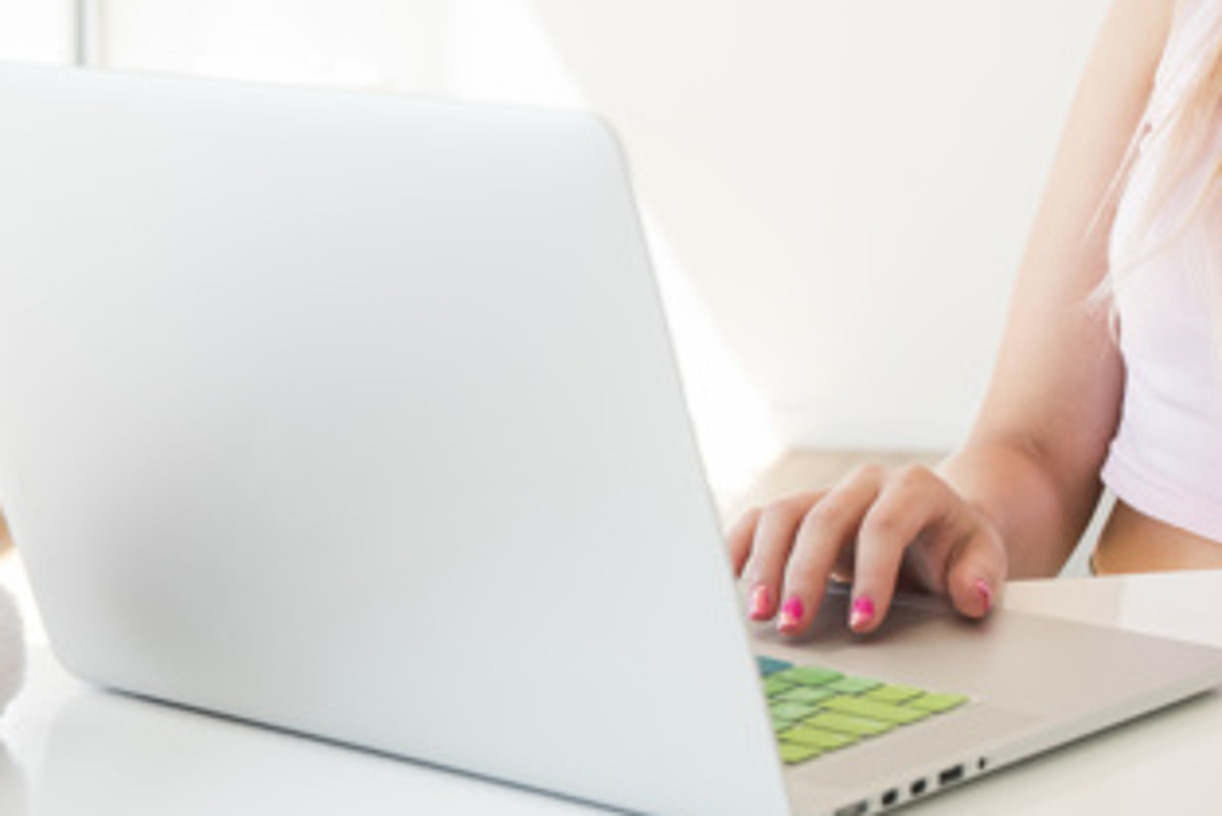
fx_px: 3735
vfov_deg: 12.4
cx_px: 1183
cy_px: 49
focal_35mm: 110
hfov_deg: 18.2
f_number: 5.6
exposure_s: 1/125
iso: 320
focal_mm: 55
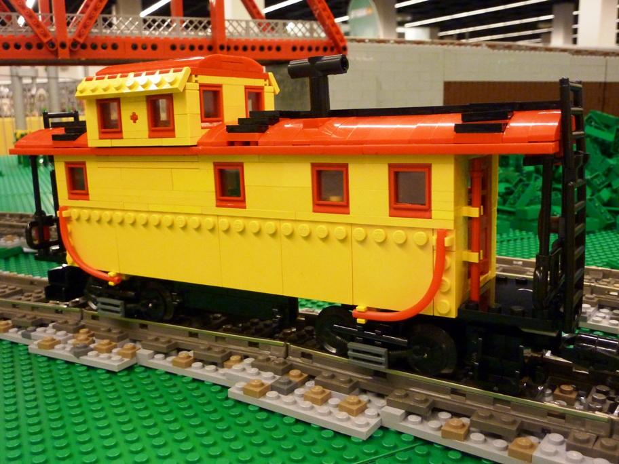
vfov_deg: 40.7
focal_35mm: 35
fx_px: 626
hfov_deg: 52.6
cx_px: 310
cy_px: 232
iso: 400
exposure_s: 1/13
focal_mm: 5.7
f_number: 3.5
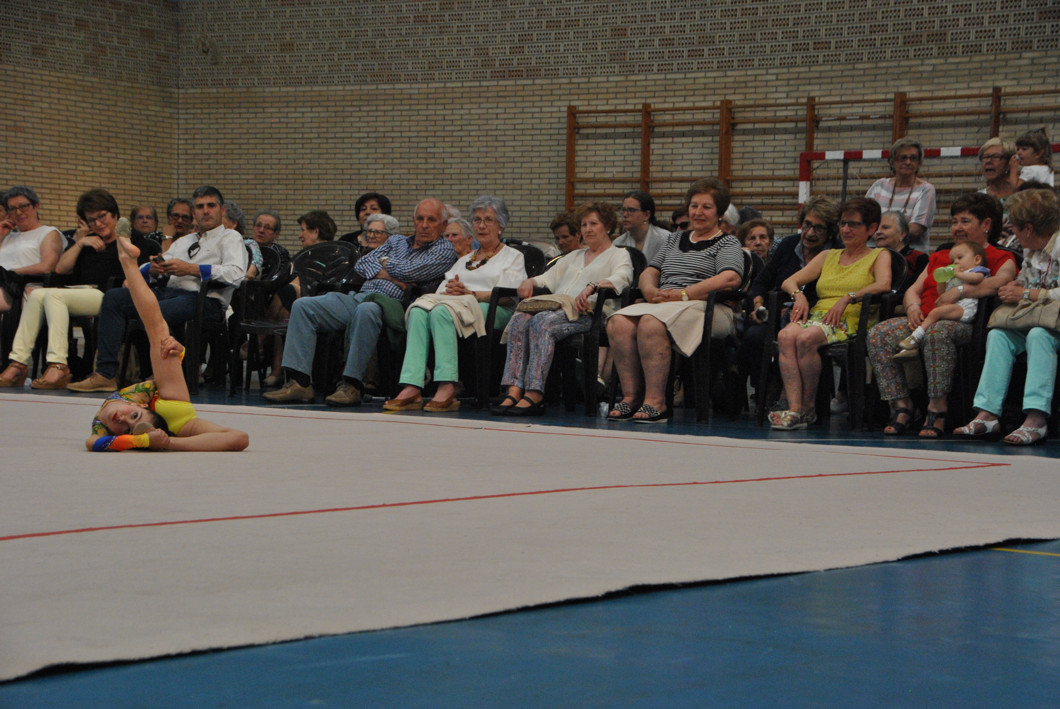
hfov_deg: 24.6
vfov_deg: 16.6
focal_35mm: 82
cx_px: 530
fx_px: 2432
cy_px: 354
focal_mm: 55
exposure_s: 1/160
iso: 800
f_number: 7.1
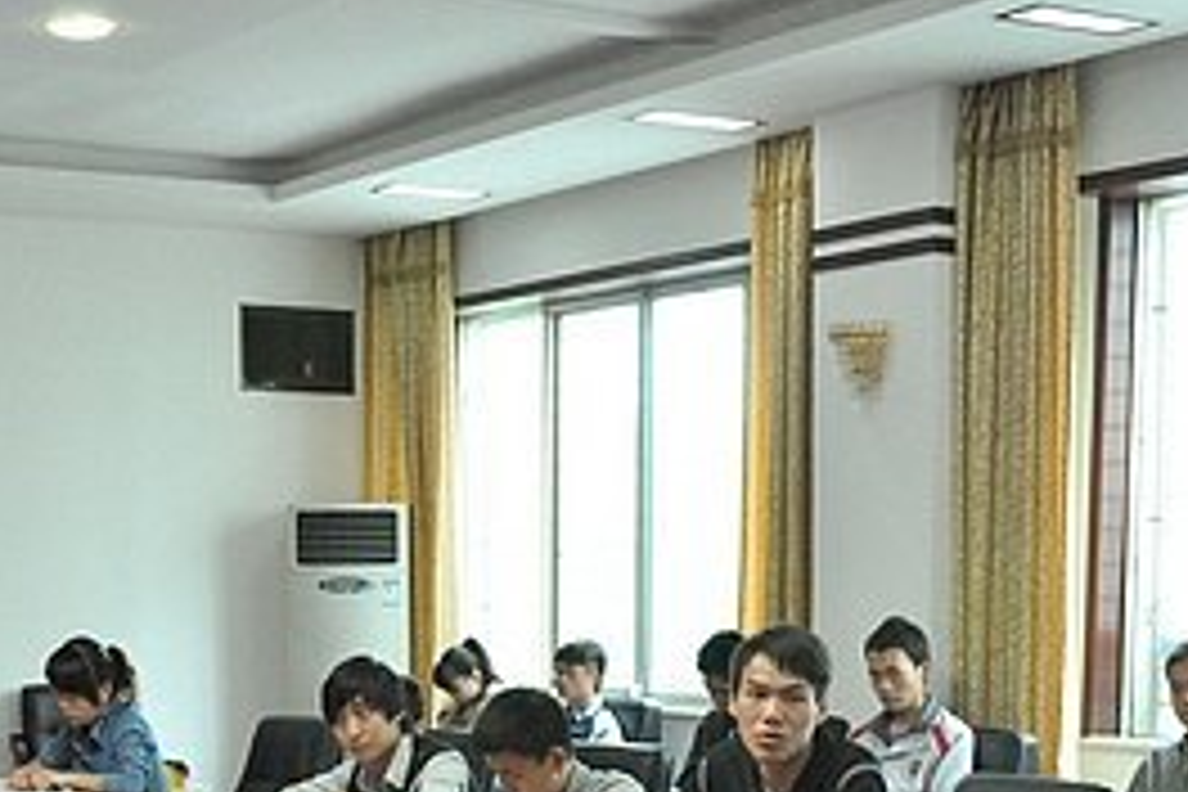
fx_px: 2475
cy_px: 880
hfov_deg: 26.9
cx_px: 472
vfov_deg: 17.5
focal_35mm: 75
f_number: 5.6
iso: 3200
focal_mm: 22
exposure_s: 1/125
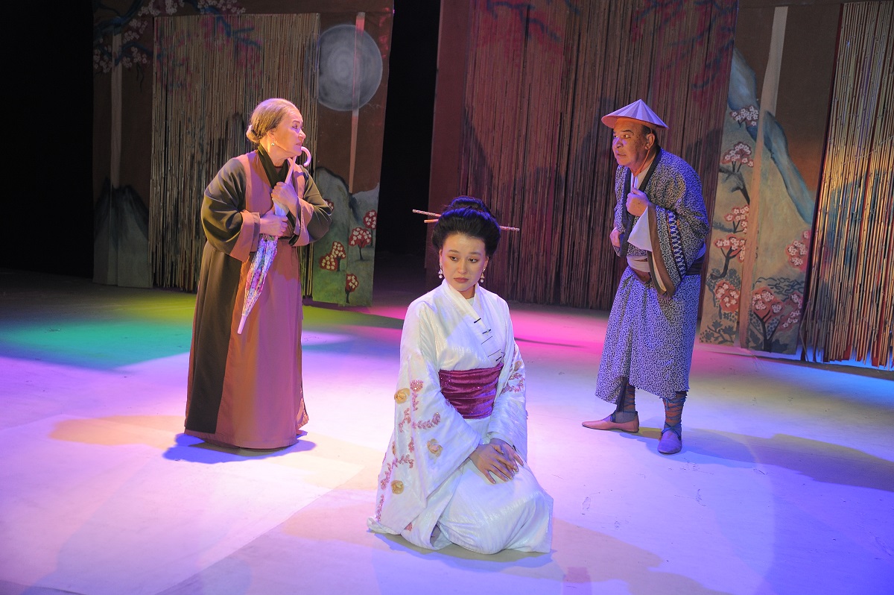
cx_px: 447
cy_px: 298
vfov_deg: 38.8
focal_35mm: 34
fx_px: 844
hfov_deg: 55.8
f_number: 4
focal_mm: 34
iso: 1250
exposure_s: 1/50
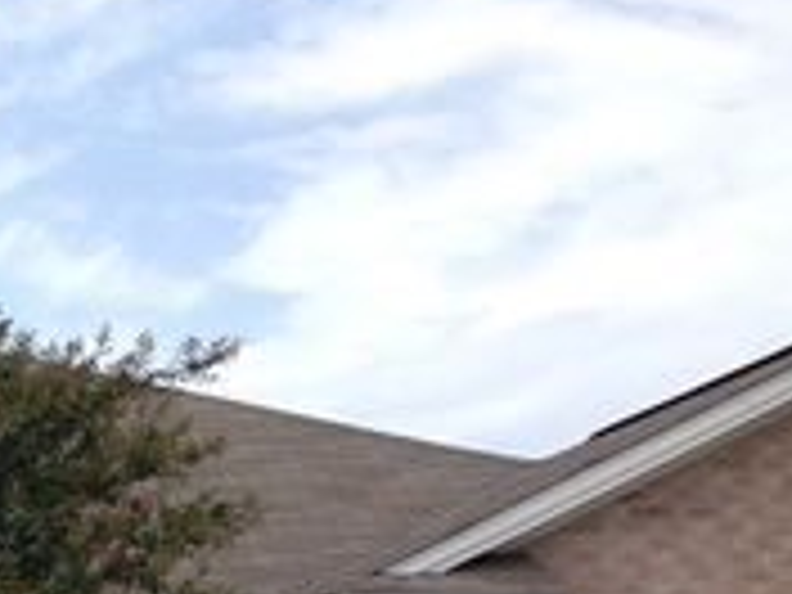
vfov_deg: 15.0
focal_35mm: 94
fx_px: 2151
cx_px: -302
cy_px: 776
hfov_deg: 19.0
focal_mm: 4.12
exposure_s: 1/1506
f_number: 2.4
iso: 64
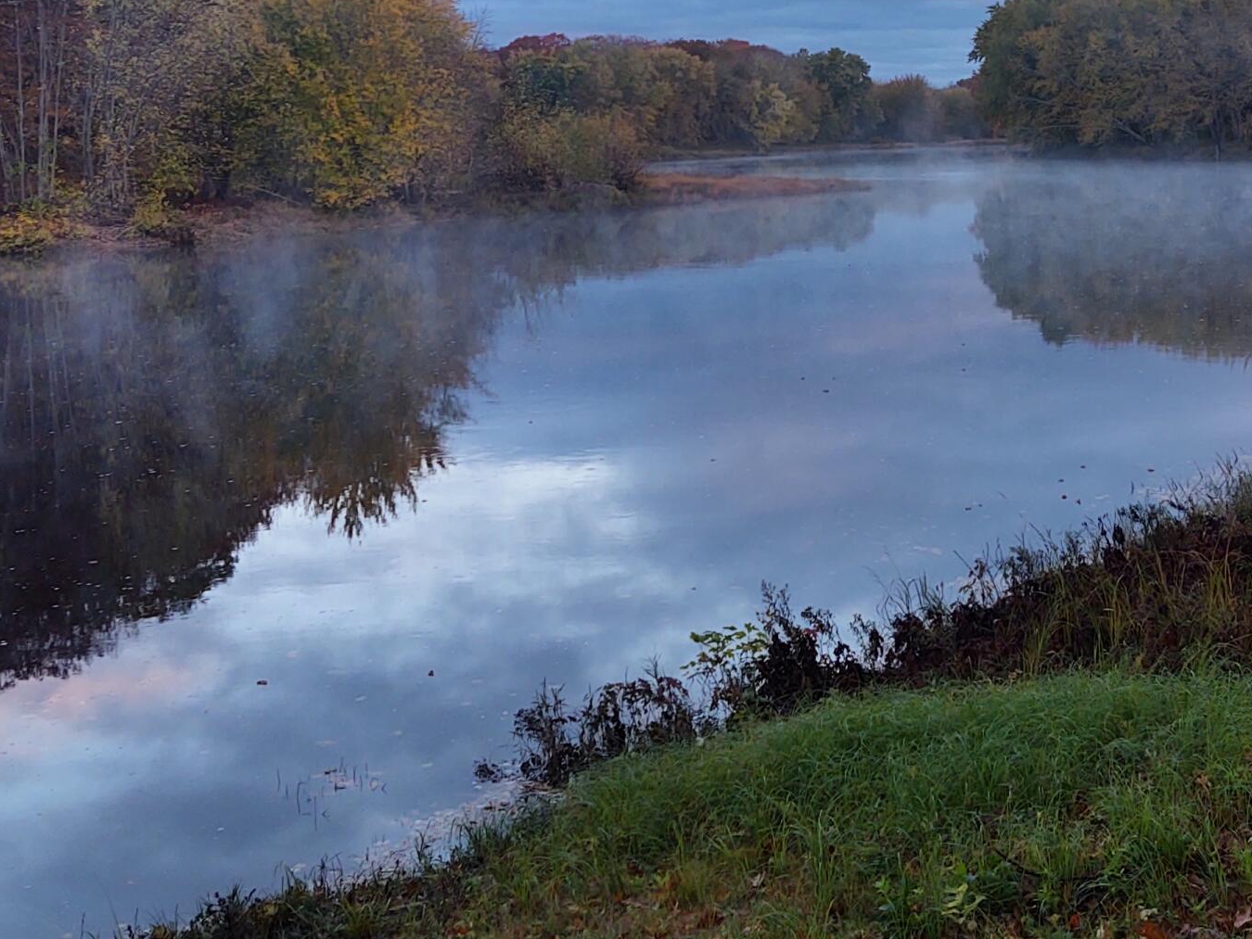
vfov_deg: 24.1
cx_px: 839
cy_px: 193
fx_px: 2170
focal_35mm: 60
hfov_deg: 31.9
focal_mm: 4.75
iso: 100
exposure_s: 1/235
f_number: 1.7
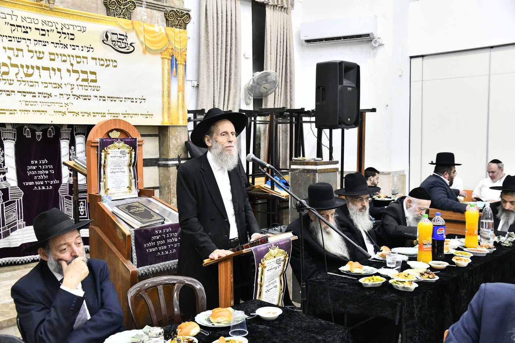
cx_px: 258
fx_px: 515
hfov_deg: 53.1
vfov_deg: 36.9
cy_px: 172
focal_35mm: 36
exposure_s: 1/160
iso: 2000
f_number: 5.6
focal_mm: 36
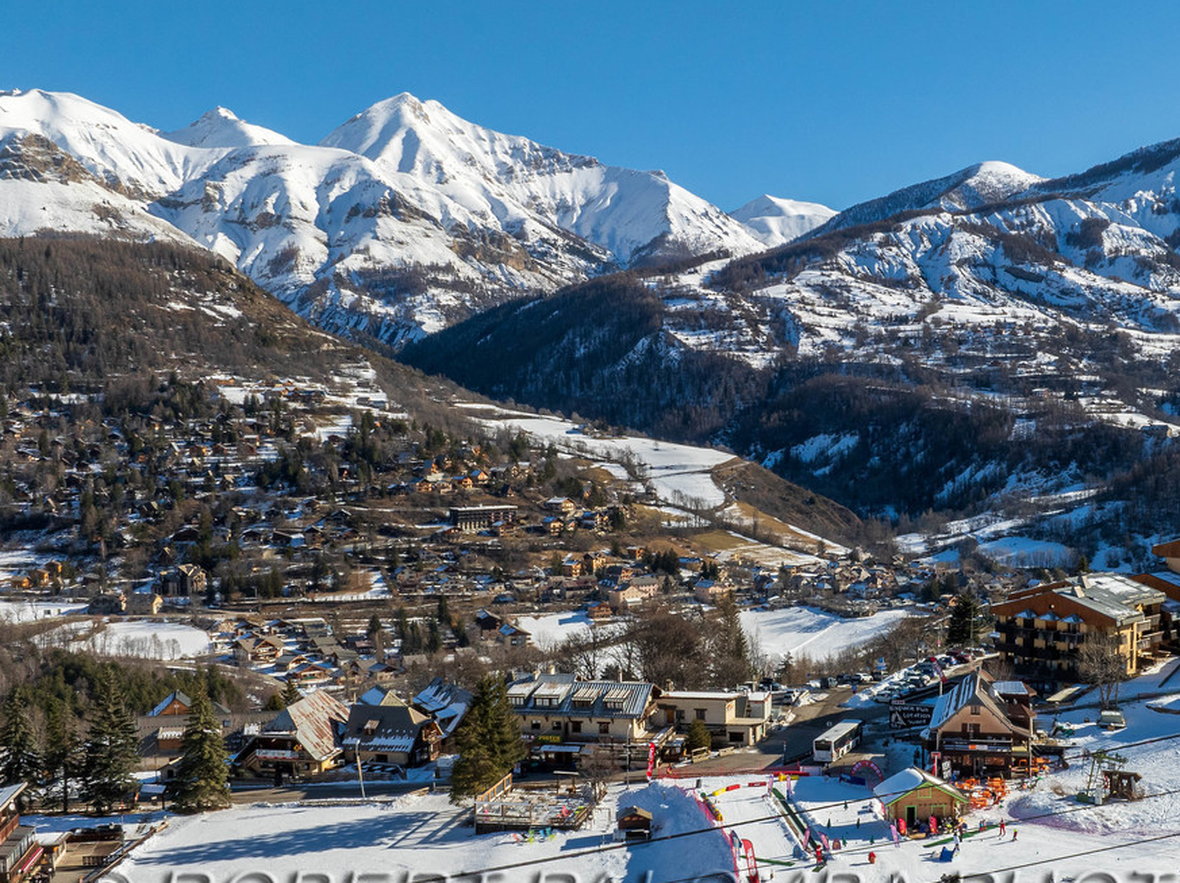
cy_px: 537
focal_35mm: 44
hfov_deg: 42.2
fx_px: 1498
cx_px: 816
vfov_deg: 32.7
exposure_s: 1/320
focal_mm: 12.3
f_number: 11
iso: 100
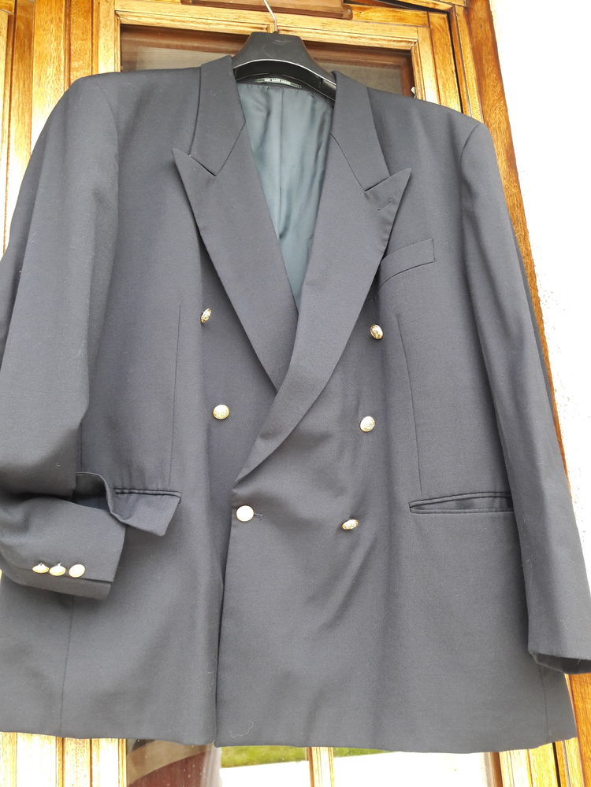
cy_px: 394
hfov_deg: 49.7
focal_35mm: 28
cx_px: 296
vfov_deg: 63.4
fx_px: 637
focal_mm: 3.7
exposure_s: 1/100
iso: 80
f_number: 1.9
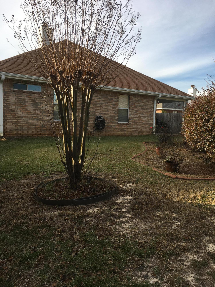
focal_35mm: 29
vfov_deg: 61.7
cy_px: 144
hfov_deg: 48.2
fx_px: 240
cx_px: 108
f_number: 2.2
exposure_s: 1/503
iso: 25
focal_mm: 4.15
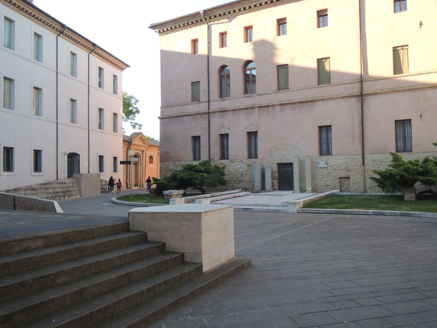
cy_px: 164
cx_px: 218
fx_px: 391
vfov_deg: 45.4
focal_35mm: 31
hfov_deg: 58.4
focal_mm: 5.5
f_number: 3
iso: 100
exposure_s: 1/200
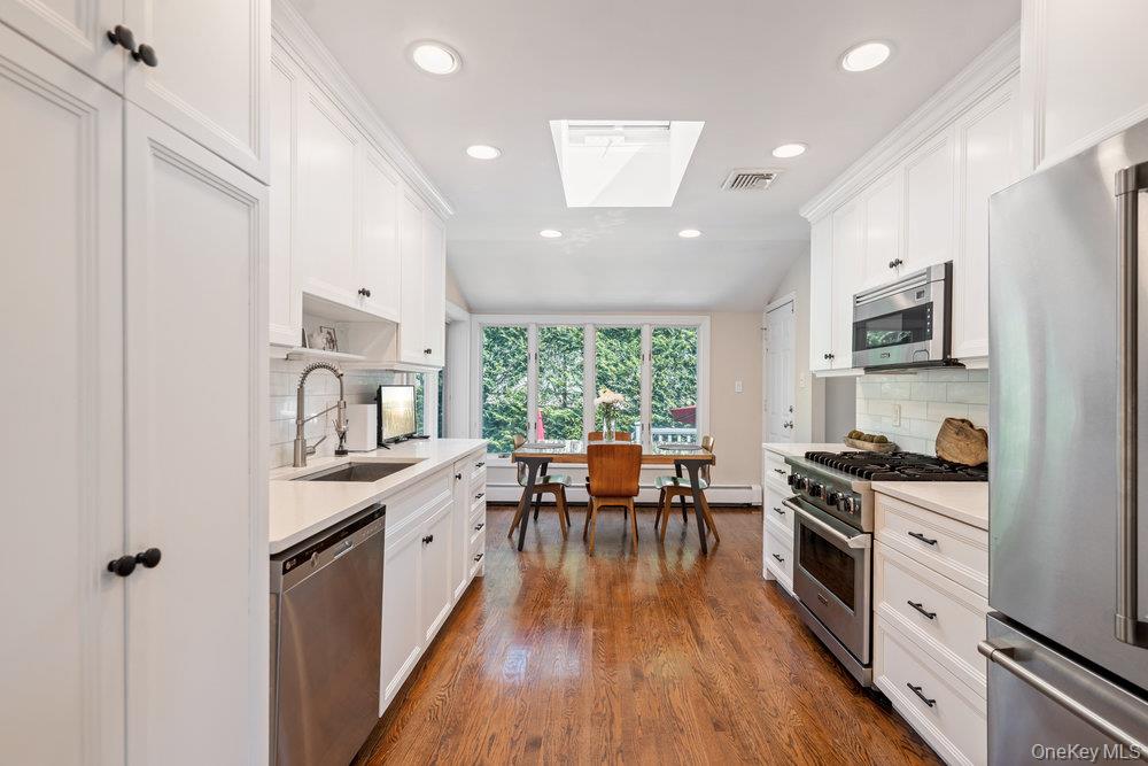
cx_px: 574
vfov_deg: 73.8
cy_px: 383
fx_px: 510
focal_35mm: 16
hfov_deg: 96.7
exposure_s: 1/8
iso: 200
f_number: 5.6
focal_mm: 16
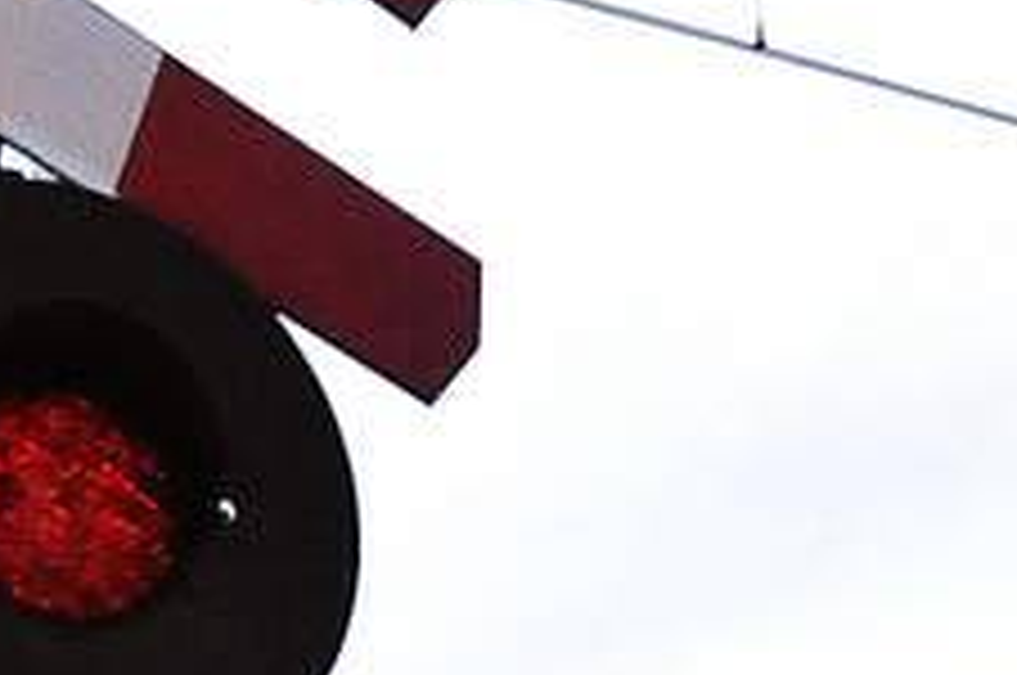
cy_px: 1746
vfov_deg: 11.4
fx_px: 2623
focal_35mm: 93
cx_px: 1156
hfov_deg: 20.7
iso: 8000
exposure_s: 1/100
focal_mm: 14
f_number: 8
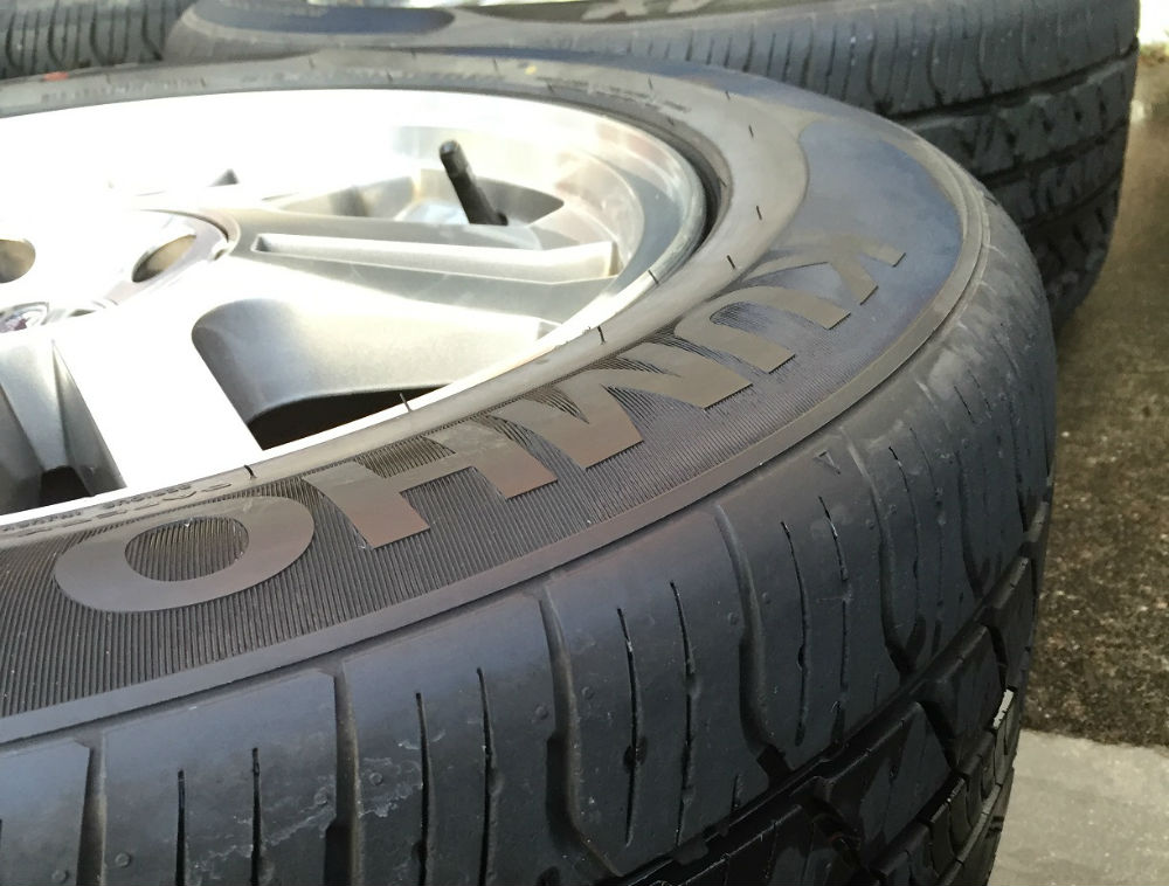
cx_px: 584
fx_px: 983
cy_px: 443
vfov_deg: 48.5
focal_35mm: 29
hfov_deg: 61.5
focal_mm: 4.15
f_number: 2.2
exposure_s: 1/30
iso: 50
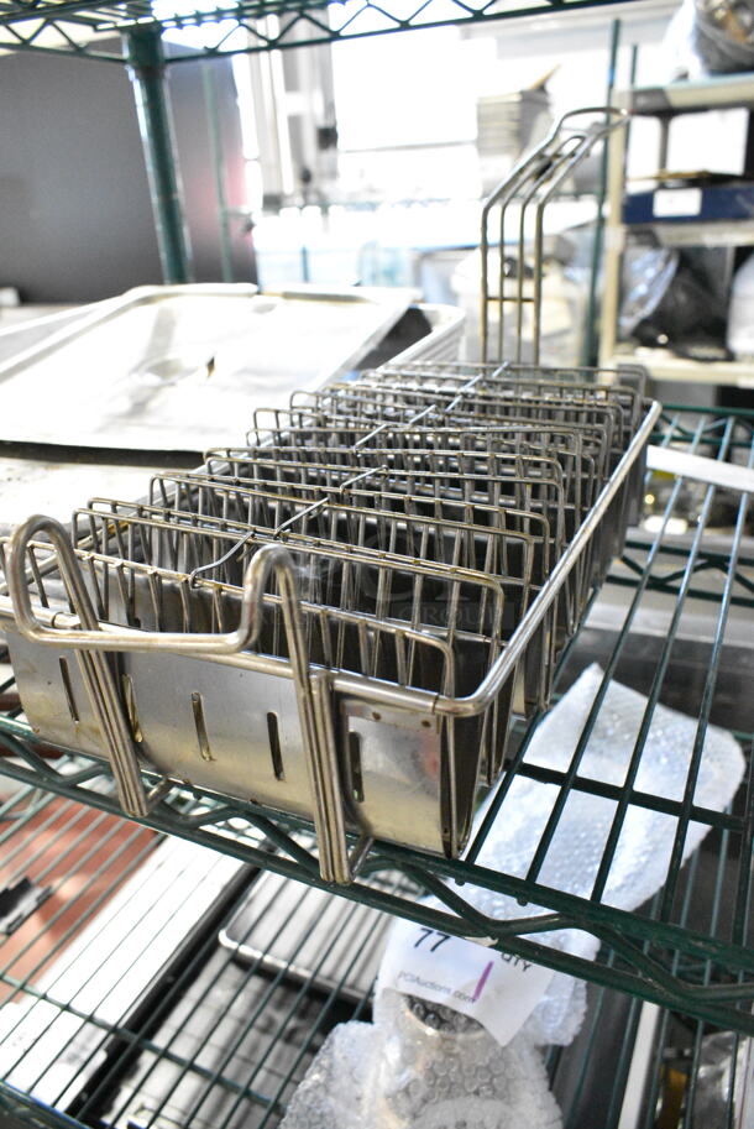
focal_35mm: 27
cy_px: 564
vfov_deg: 67.3
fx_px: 847
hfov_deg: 48.0
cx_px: 377
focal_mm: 18
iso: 6400
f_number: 6.3
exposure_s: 1/160
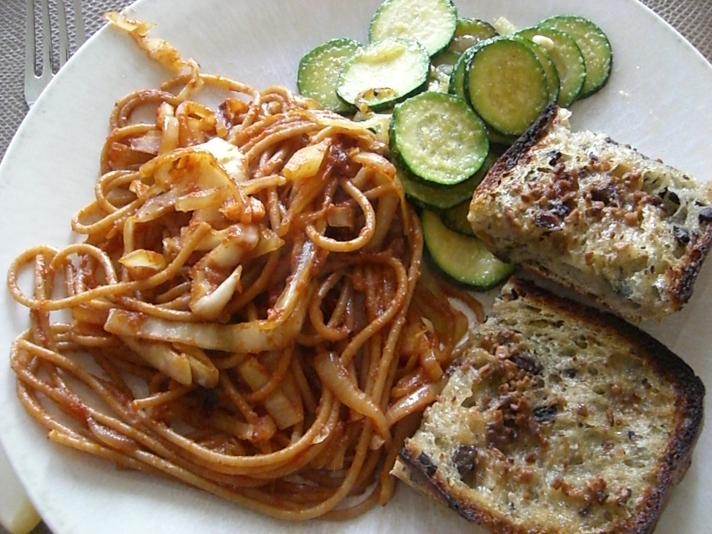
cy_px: 267
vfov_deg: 37.7
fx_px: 782
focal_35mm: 38
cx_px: 356
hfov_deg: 49.0
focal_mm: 6.2
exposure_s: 1/20
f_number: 2.7
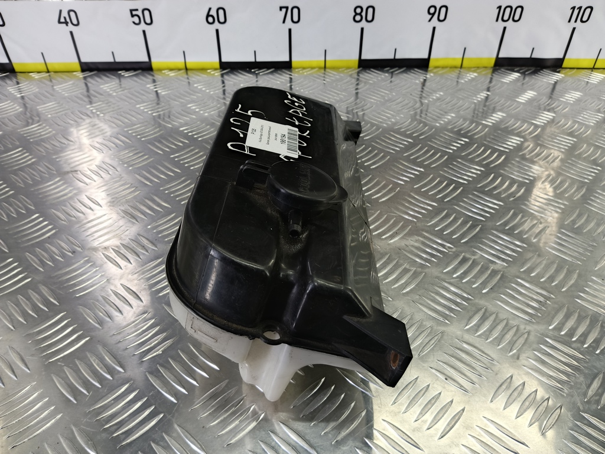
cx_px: 302
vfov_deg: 58.9
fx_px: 402
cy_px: 227
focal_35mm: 23
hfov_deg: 73.9
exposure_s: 1/33.3
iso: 115
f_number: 1.6
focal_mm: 4.11
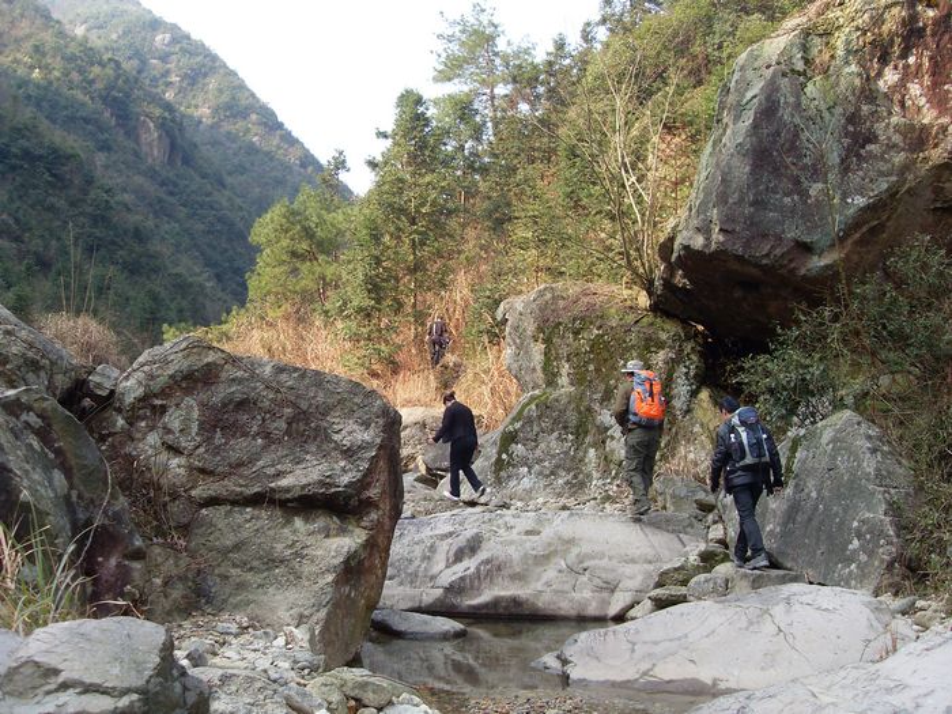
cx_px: 476
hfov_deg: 50.1
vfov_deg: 38.7
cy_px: 357
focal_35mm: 37
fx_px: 1018
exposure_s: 1/250
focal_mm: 6.3
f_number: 2.8
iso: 80
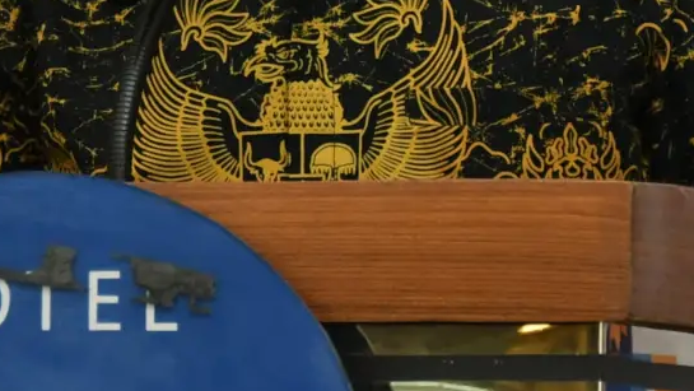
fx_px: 11505
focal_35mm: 625
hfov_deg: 3.5
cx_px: 267
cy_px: 129
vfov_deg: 1.9
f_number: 5.3
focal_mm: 85
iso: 1250
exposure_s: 1/200
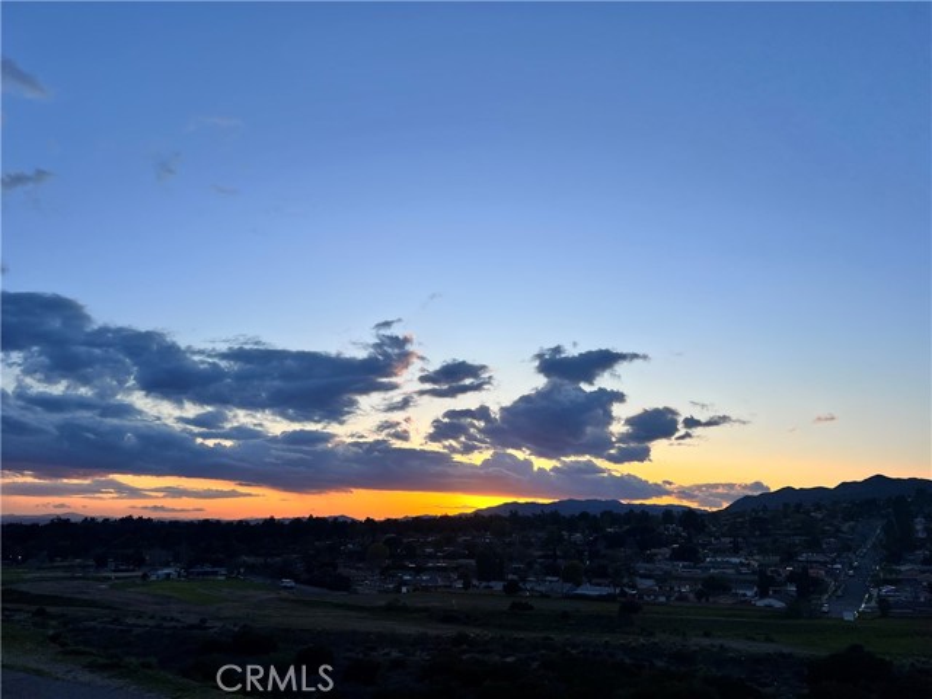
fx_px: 700
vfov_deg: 53.1
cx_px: 466
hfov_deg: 67.3
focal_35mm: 26
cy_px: 350
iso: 50
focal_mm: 5.7
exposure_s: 1/1038
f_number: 1.5
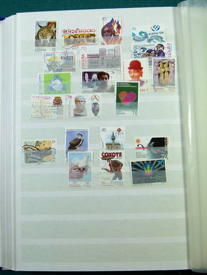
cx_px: 104
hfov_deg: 41.8
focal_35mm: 34
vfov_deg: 54.0
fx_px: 271
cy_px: 138
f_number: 4
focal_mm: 6.1
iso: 100
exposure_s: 1/125
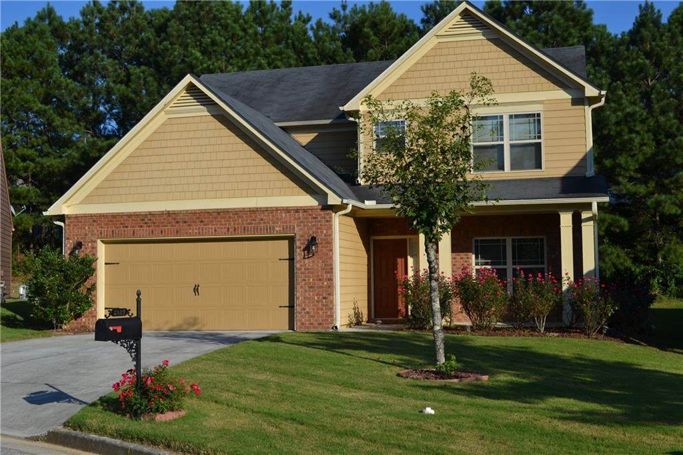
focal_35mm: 45
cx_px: 342
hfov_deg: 43.6
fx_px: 853
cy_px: 228
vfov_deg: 29.8
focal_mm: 30
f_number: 8
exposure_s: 1/250
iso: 100
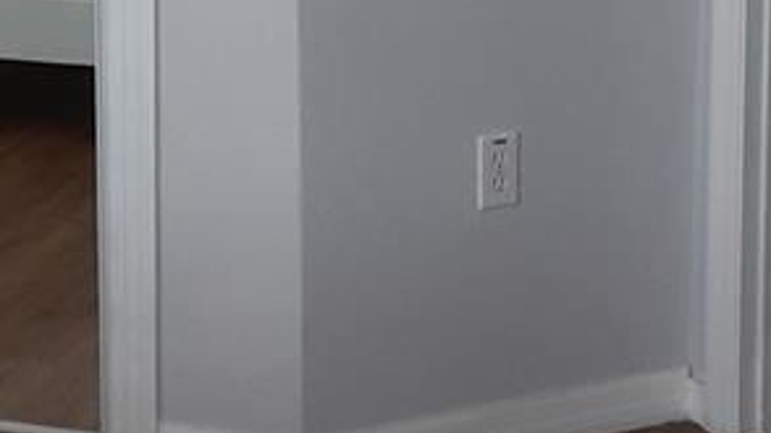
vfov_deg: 9.9
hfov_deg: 17.7
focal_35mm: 120
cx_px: 110
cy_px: -84
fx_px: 2452
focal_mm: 2.91
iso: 64
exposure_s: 1/120
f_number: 1.9
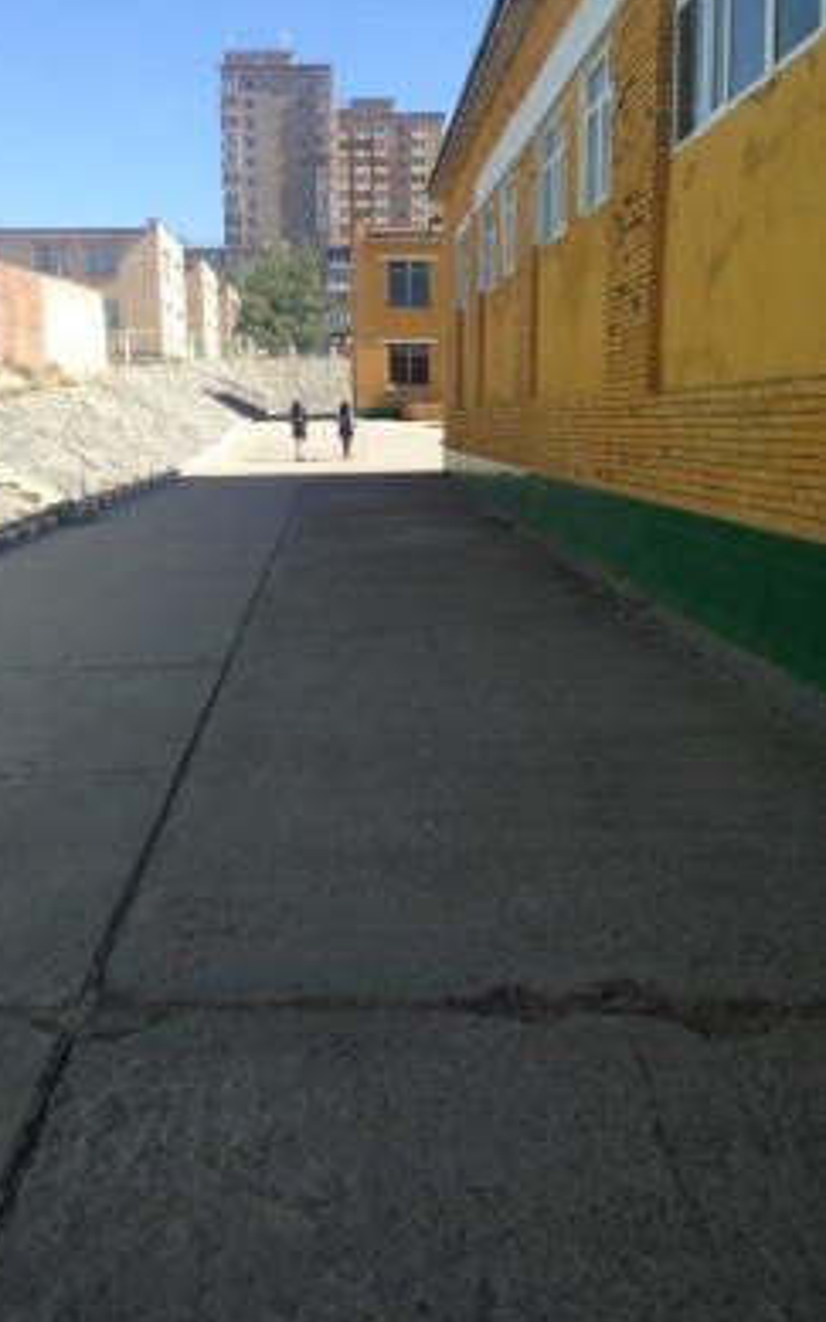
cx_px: 323
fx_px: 1297
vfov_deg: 54.0
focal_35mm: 36
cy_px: 653
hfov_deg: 35.2
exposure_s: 1/903
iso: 50
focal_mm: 4.12
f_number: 2.4
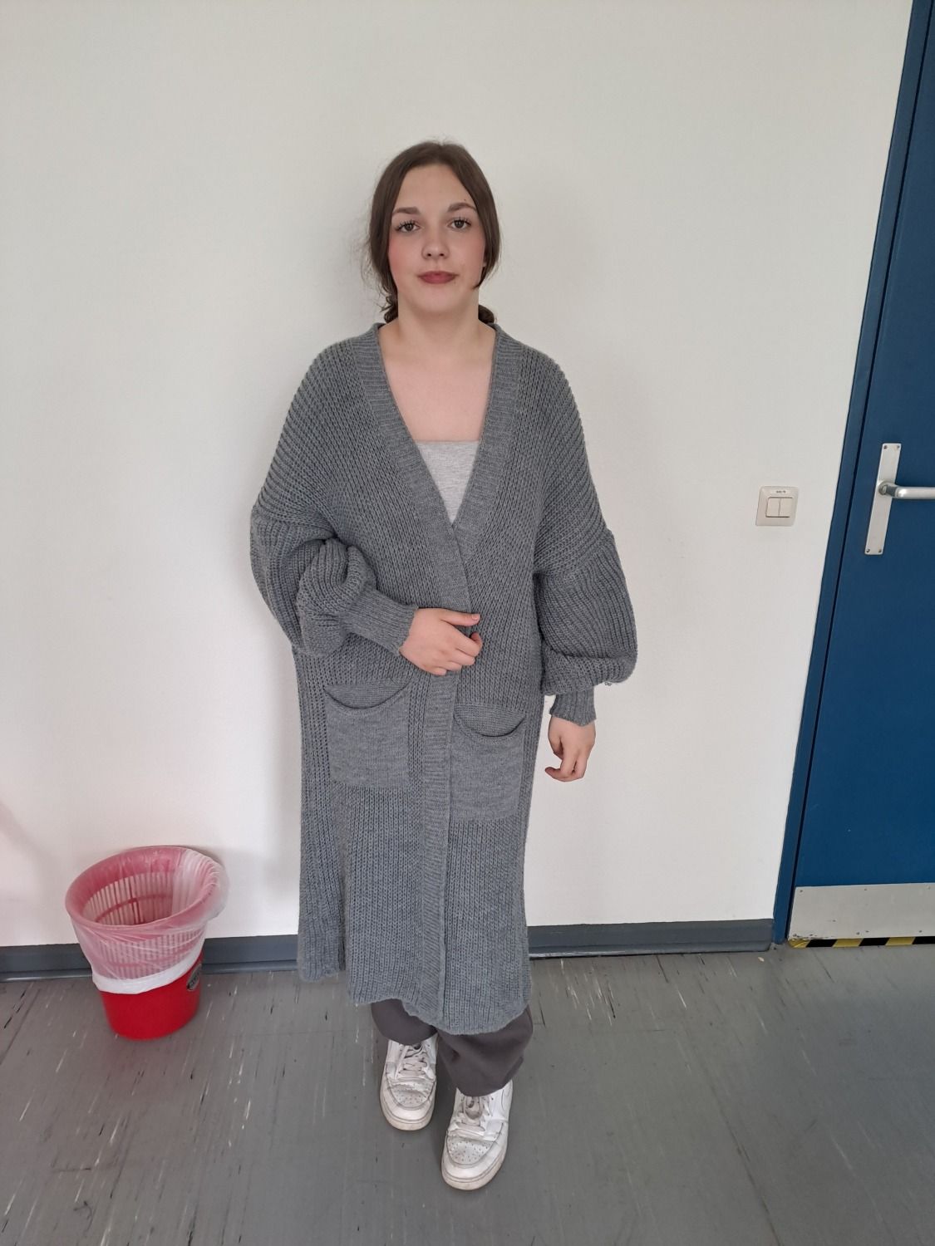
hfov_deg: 54.9
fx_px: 900
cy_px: 623
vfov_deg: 69.4
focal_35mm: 25
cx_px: 468
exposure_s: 1/50
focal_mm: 4.65
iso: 160
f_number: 1.8
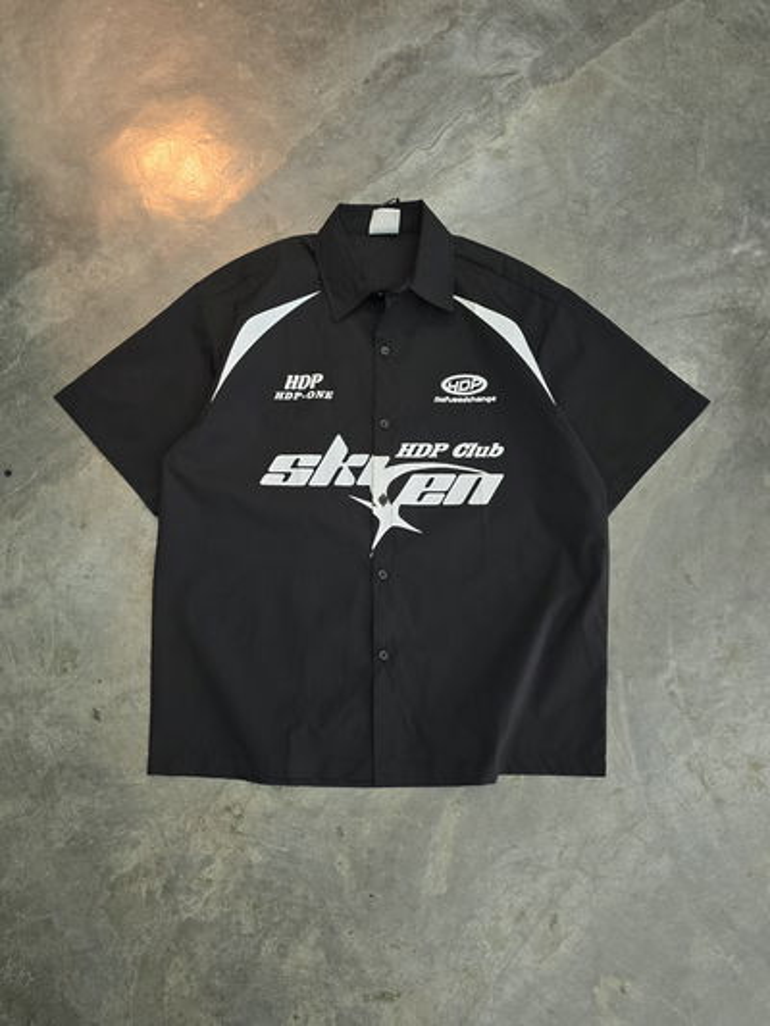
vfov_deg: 73.9
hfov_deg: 58.9
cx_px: 385
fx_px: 682
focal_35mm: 23
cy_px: 513
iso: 250
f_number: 1.7
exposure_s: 1/101
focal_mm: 6.3
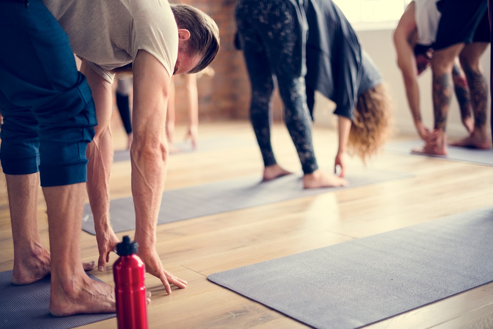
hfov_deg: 39.6
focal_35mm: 50
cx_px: 246
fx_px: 685
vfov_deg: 27.0
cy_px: 164
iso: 200
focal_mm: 50
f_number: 1.4
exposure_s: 1/200
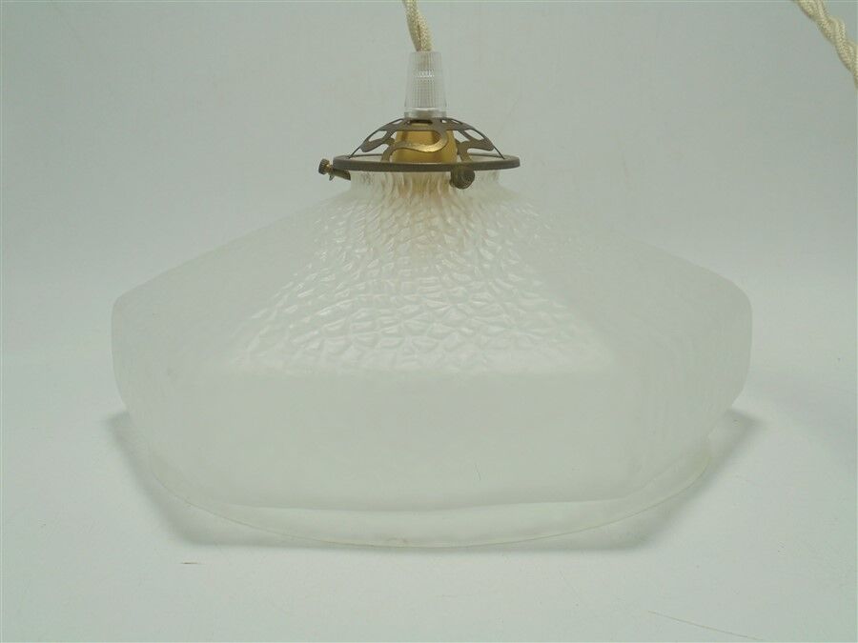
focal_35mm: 38
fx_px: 942
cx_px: 429
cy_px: 322
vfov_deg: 37.7
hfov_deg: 49.0
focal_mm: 6.9
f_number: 4.2
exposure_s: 1/100
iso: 100
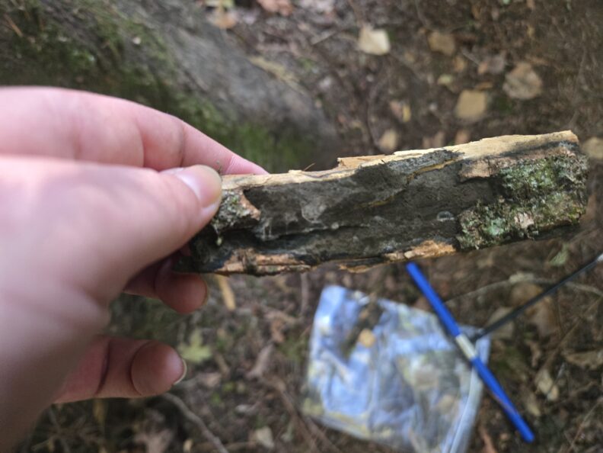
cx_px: 302
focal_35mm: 23
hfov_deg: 73.9
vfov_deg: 58.9
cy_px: 226
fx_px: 401
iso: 800
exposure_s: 1/60
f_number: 1.8
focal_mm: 5.4
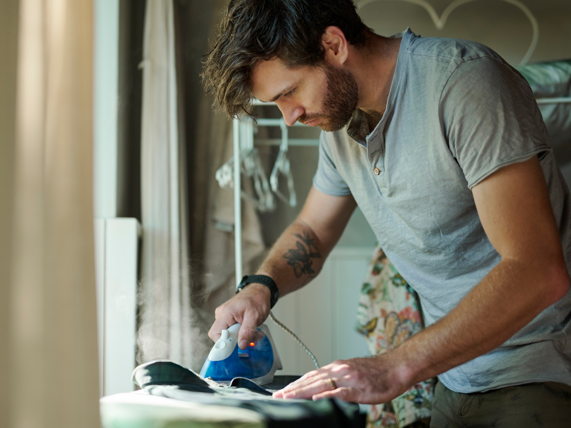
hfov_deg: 34.9
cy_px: 212
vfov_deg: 26.6
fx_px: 907
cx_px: 261
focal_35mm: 55
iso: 250
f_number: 2
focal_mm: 50
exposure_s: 1/200
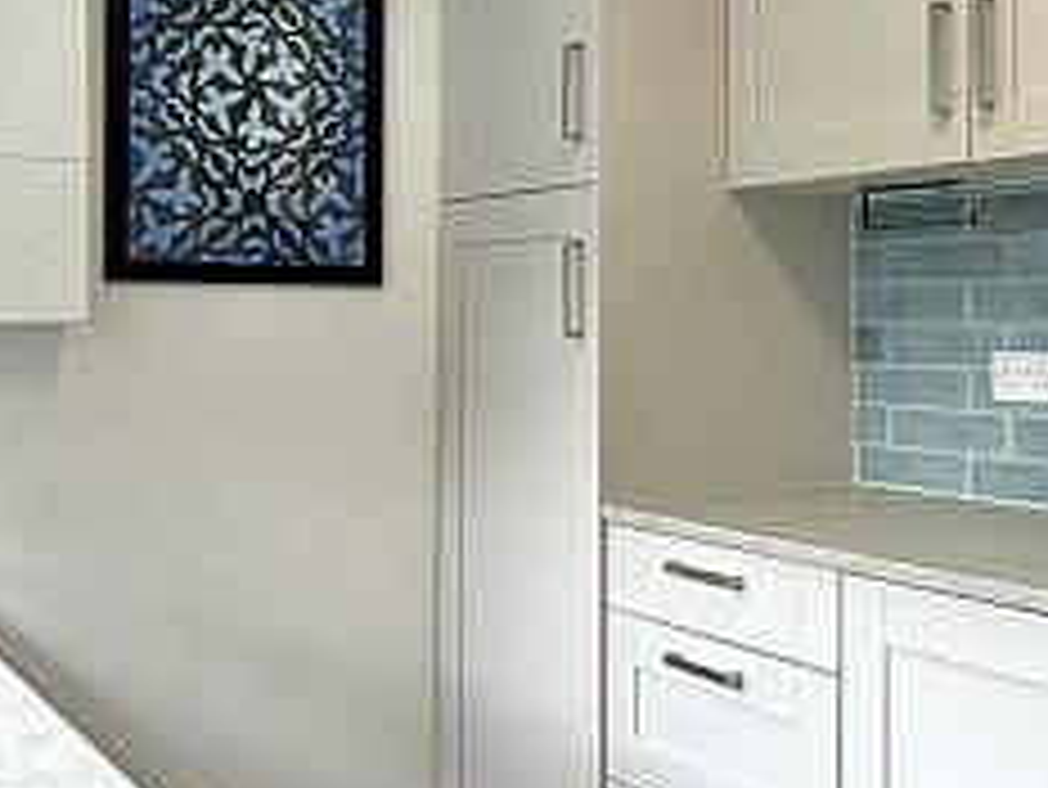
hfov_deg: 39.1
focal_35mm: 48
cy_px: 320
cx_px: 706
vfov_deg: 30.2
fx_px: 1454
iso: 40
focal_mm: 2.22
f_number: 2.2
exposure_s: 1/99
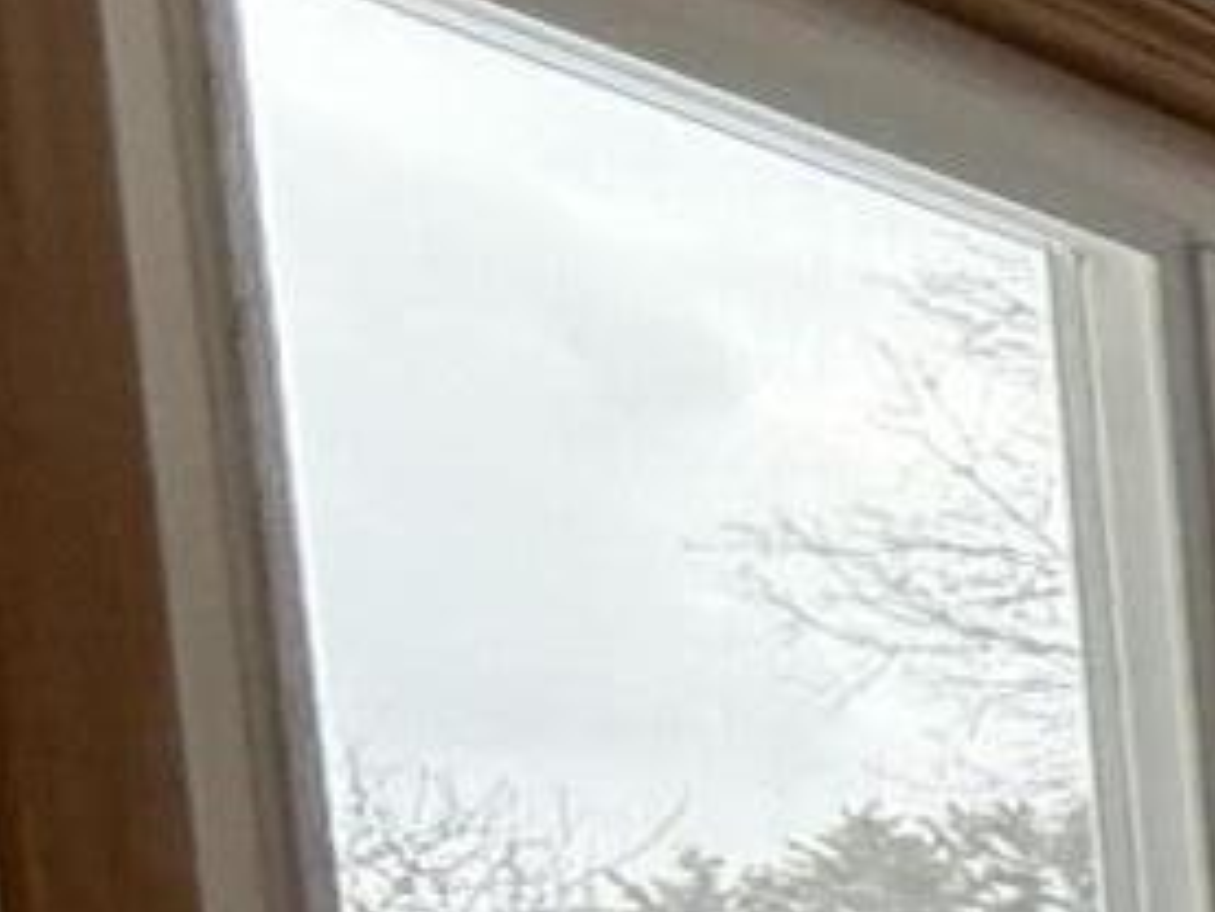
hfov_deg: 9.3
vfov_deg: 12.5
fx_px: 3547
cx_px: 4369
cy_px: 1929
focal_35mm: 101
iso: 320
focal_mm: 2.22
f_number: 2.2
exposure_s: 1/120
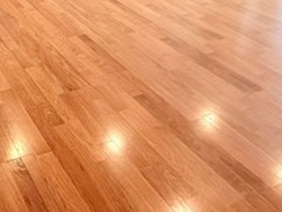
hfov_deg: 36.1
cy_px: -65
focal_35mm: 43
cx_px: -39
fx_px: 350
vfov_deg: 27.8
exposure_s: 1/120
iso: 200
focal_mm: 2.22
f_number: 2.2
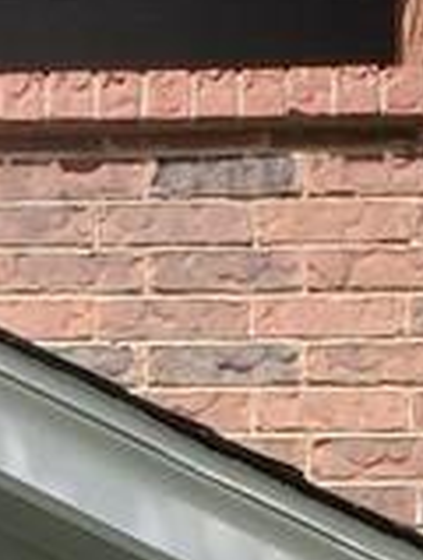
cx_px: -92
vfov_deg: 9.1
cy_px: 1779
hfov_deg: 8.8
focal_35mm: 167
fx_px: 2710
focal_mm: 4.3
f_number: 2.4
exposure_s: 1/510
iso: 50
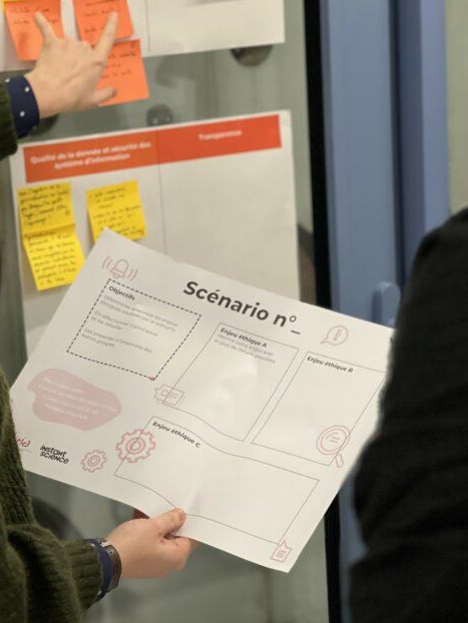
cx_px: 191
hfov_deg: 14.9
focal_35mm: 99
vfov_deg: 19.8
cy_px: 352
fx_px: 1783
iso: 160
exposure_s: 1/50
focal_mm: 9
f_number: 2.8
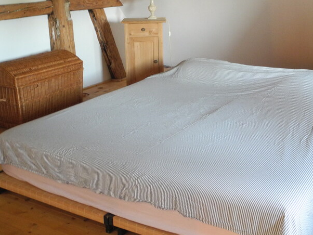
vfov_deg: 28.1
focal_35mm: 51
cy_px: 55
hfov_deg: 37.0
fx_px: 461
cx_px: 216
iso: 400
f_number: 2.8
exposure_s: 1/3
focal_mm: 6.4
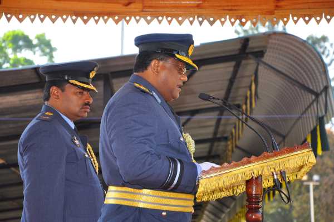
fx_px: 1112
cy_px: 111
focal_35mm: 120
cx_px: 167
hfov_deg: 17.1
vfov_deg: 11.4
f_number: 6.3
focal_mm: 80
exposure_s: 1/125
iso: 200
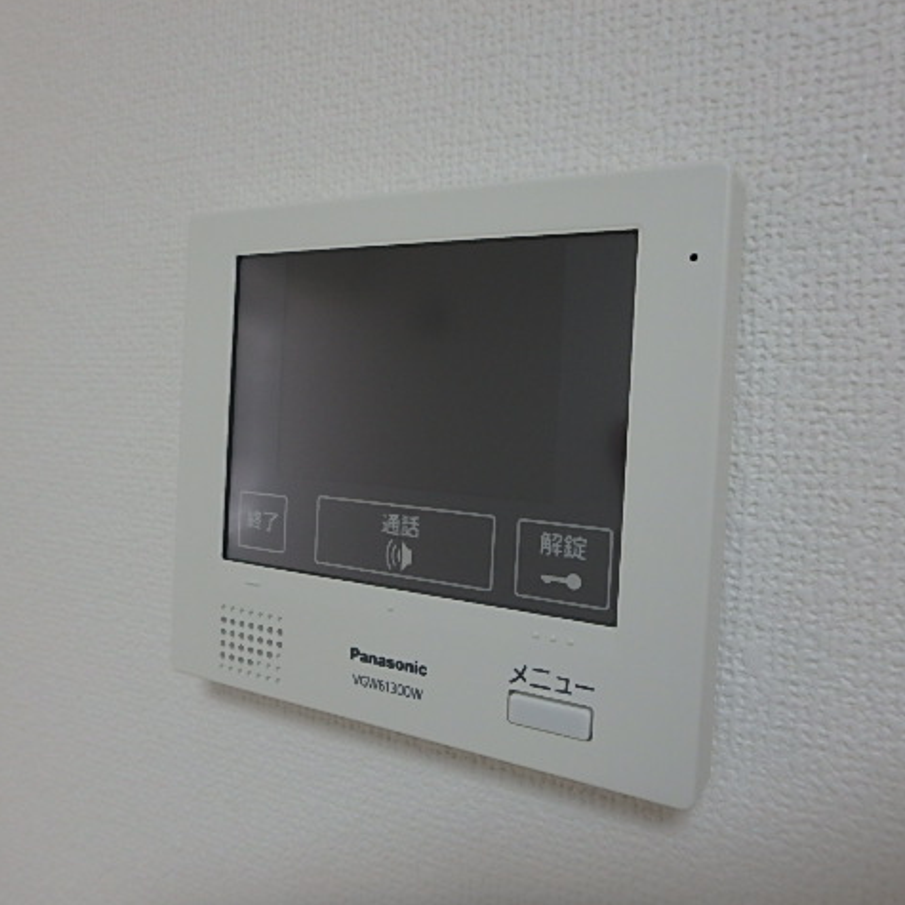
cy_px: 452
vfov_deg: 62.9
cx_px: 452
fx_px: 739
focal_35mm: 25
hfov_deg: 62.9
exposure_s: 1/60
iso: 160
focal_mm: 3.7
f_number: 3.5
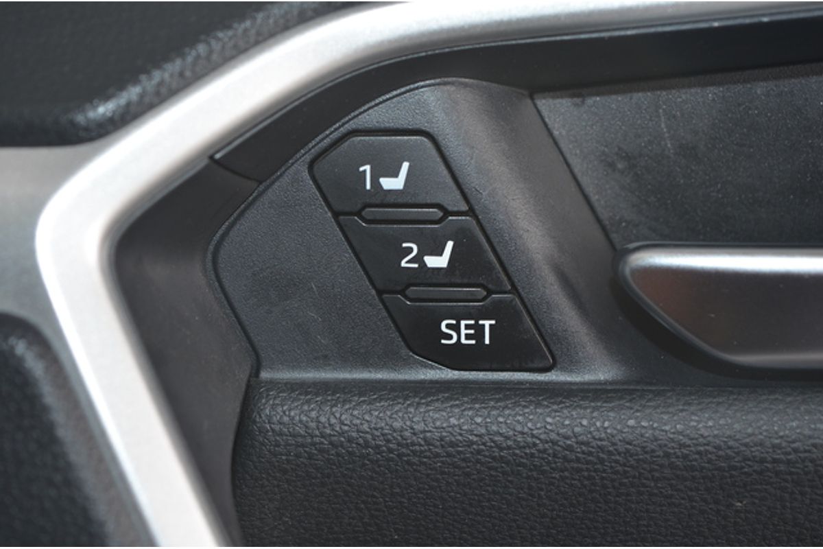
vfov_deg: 19.7
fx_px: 1577
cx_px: 412
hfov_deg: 29.2
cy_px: 274
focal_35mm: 69
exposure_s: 1/30
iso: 200
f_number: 5.6
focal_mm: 46
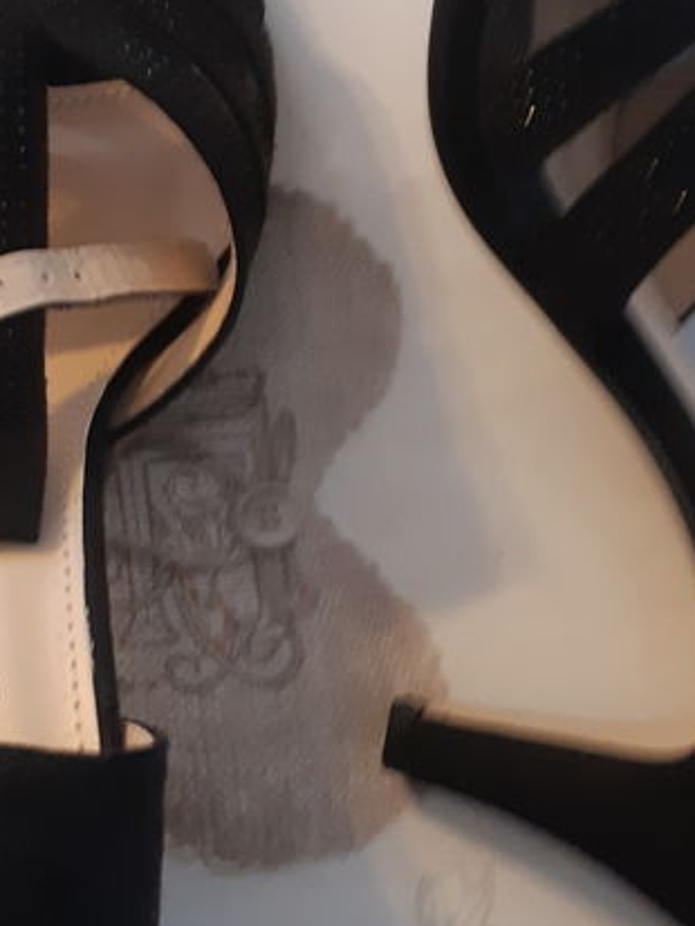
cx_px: 401
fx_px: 1686
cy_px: 377
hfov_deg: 23.3
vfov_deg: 30.6
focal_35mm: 63
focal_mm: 3.93
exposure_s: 1/50
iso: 250
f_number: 1.7
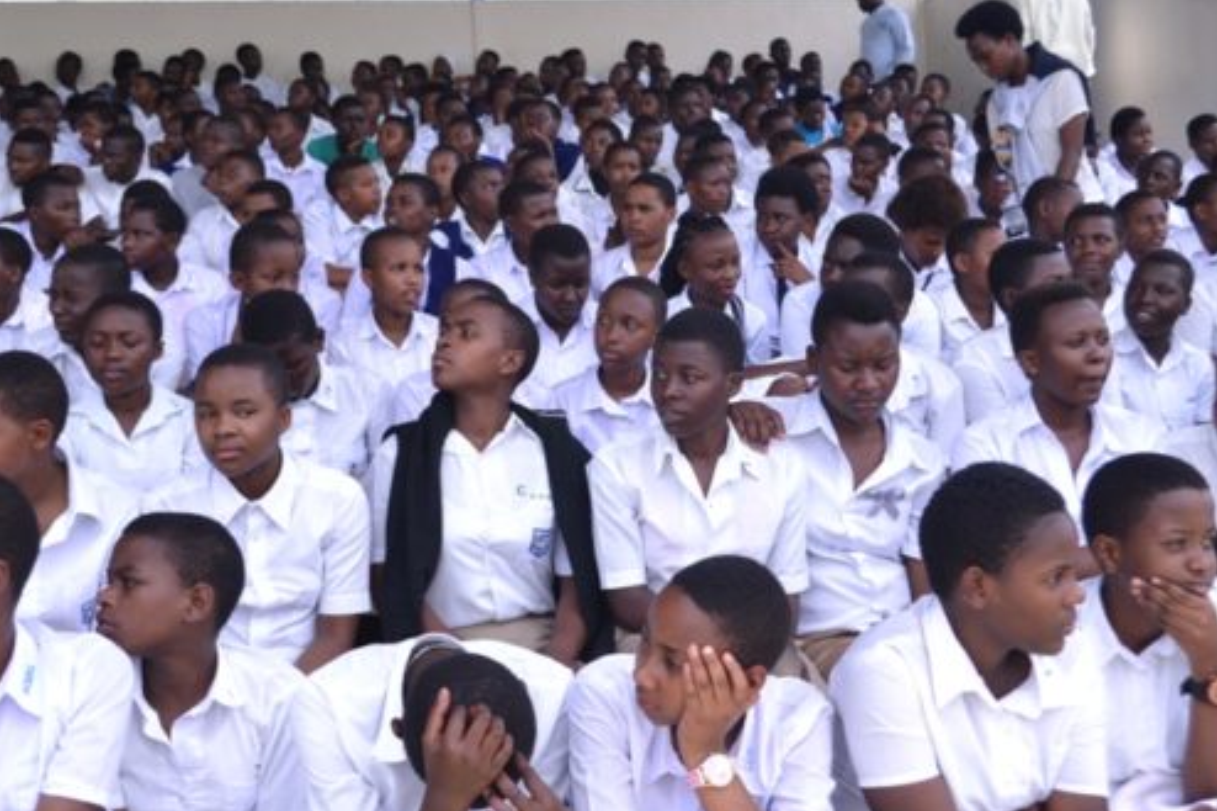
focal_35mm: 51
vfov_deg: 26.4
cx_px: 540
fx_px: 1723
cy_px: 488
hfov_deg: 38.8
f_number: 5.6
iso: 100
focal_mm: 28
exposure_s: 1/125
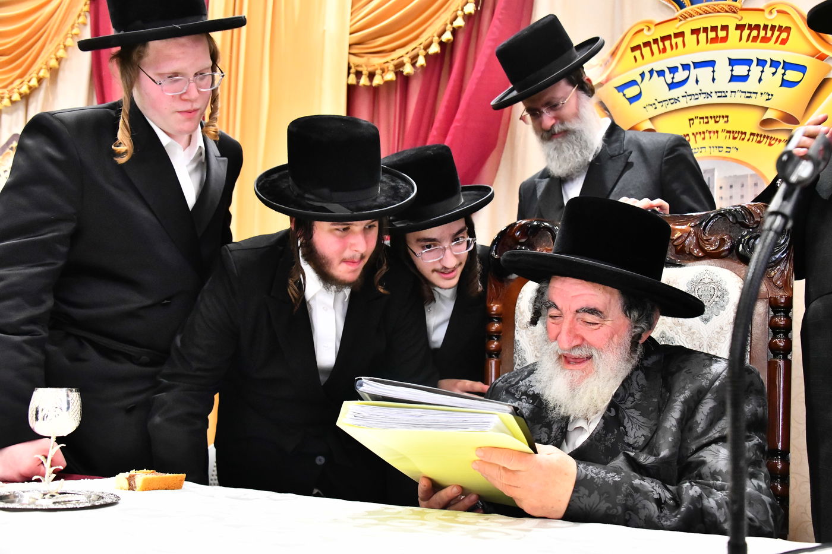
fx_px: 832
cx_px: 416
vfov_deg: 36.9
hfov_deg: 53.1
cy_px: 277
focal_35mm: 36
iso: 6400
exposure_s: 1/200
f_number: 5
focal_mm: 36
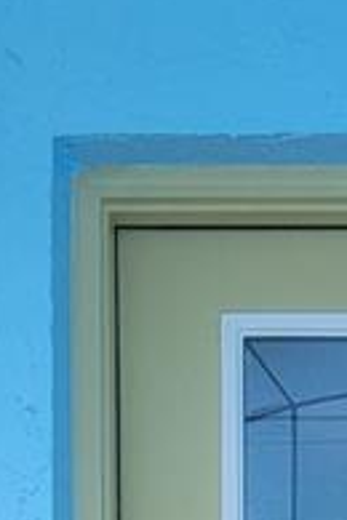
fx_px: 1200
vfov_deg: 21.4
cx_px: 331
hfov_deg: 16.2
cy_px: 731
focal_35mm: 83
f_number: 2.2
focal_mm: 2.2
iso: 64
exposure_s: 1/313
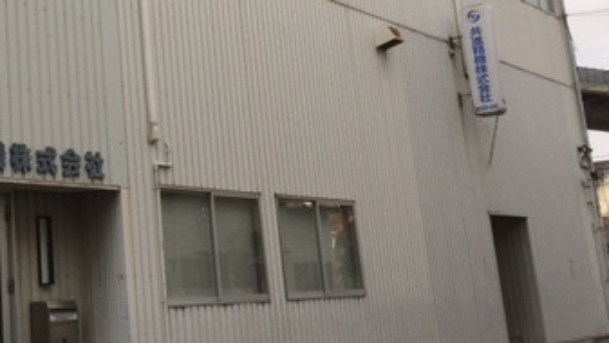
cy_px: 85
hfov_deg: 33.2
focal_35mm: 60
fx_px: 969
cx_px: 67
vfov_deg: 19.9
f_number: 2.2
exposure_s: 1/120
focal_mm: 4.15
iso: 32
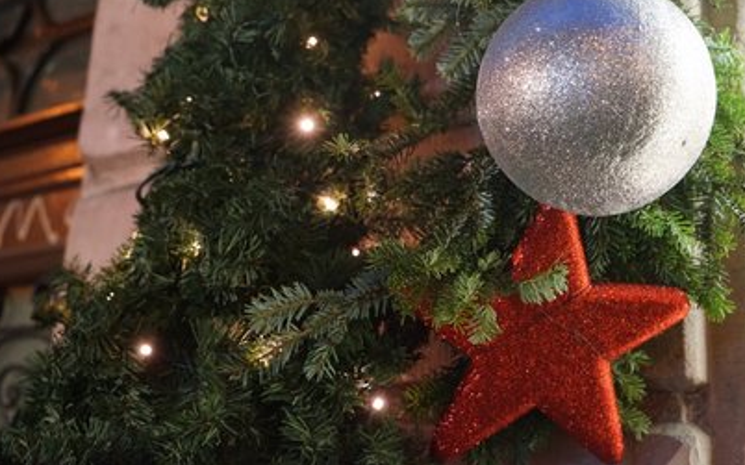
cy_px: 170
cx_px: 360
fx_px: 1137
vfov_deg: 23.1
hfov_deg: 36.3
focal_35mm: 56
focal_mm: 46
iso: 6400
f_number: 4
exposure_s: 1/60
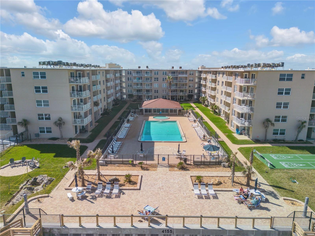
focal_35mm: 24
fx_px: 218
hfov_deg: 71.6
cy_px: 118
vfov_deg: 56.8
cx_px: 158
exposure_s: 1/1500
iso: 100
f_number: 1.7
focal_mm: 6.72
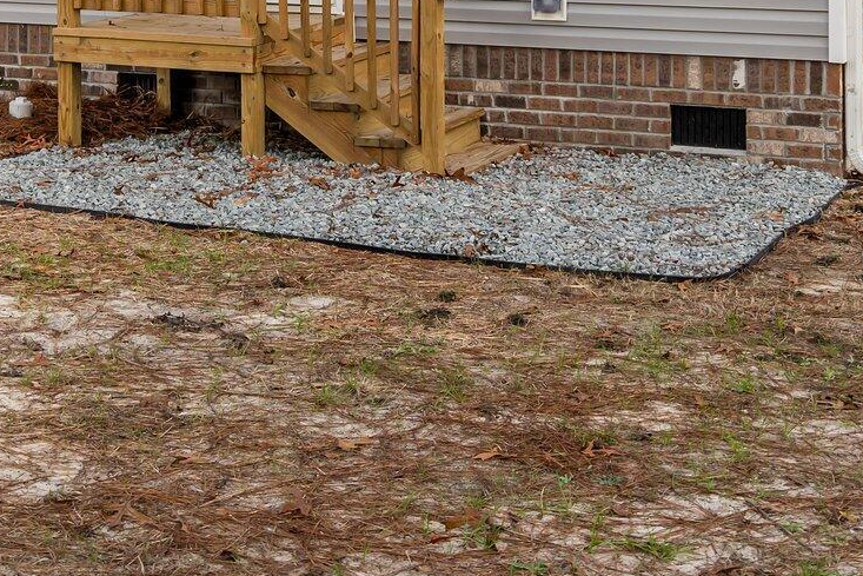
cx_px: 365
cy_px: -193
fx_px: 1942
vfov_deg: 15.9
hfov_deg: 25.0
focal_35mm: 81
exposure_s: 1/1250
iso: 320
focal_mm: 29
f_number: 4
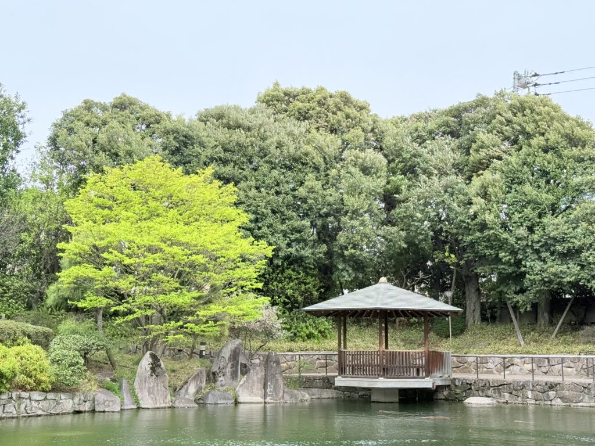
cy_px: 223
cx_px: 298
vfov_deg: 30.3
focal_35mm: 48
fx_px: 825
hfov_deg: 39.7
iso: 64
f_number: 1.78
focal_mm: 6.76
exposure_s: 1/1513
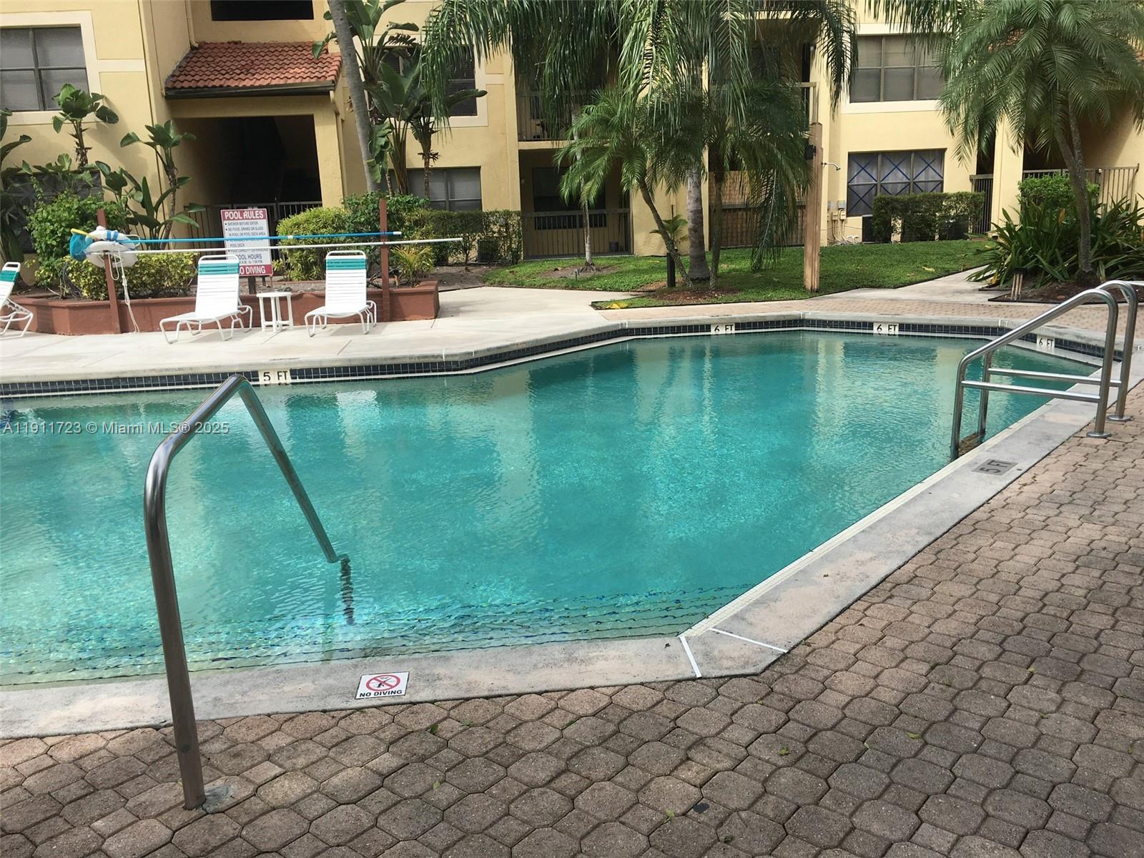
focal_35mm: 29
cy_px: 429
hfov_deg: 61.7
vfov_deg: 48.2
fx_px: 958
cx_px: 572
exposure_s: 1/855
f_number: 2.2
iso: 25
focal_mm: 4.15
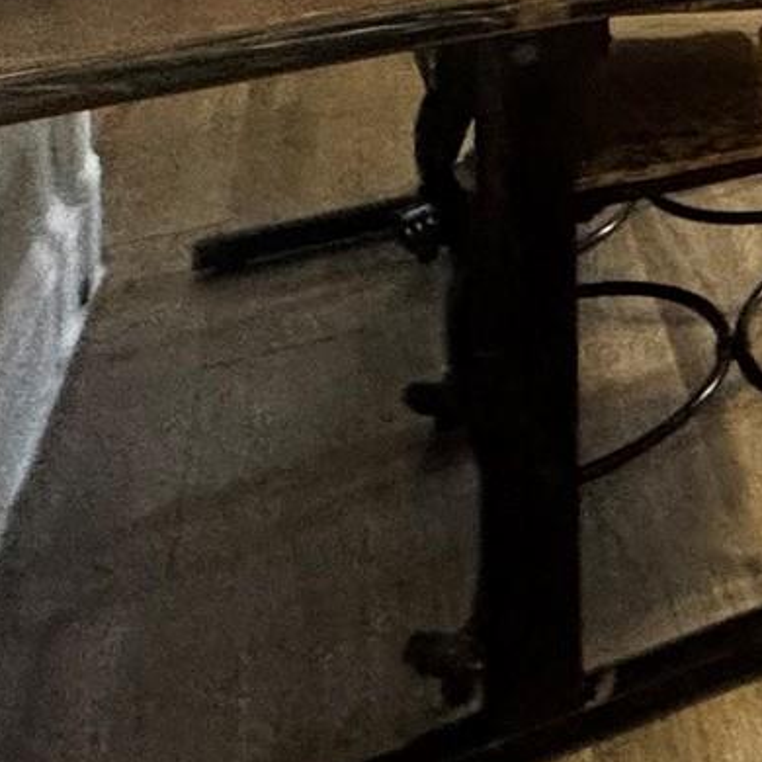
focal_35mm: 65
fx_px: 1619
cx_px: 1614
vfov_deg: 21.1
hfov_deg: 17.2
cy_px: -469
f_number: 2.2
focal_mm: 2.22
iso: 500
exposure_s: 1/60
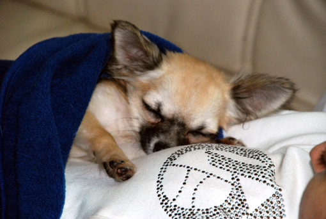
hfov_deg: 10.1
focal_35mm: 202
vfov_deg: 6.8
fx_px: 1837
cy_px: 110
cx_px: 163
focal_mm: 135
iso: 1600
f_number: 5.6
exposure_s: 1/60
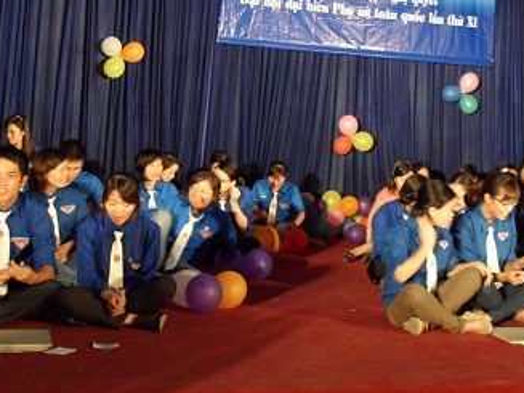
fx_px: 999
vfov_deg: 21.7
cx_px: 388
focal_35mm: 66
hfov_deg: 29.0
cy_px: 40
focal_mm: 6.6
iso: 400
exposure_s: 1/20
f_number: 3.8
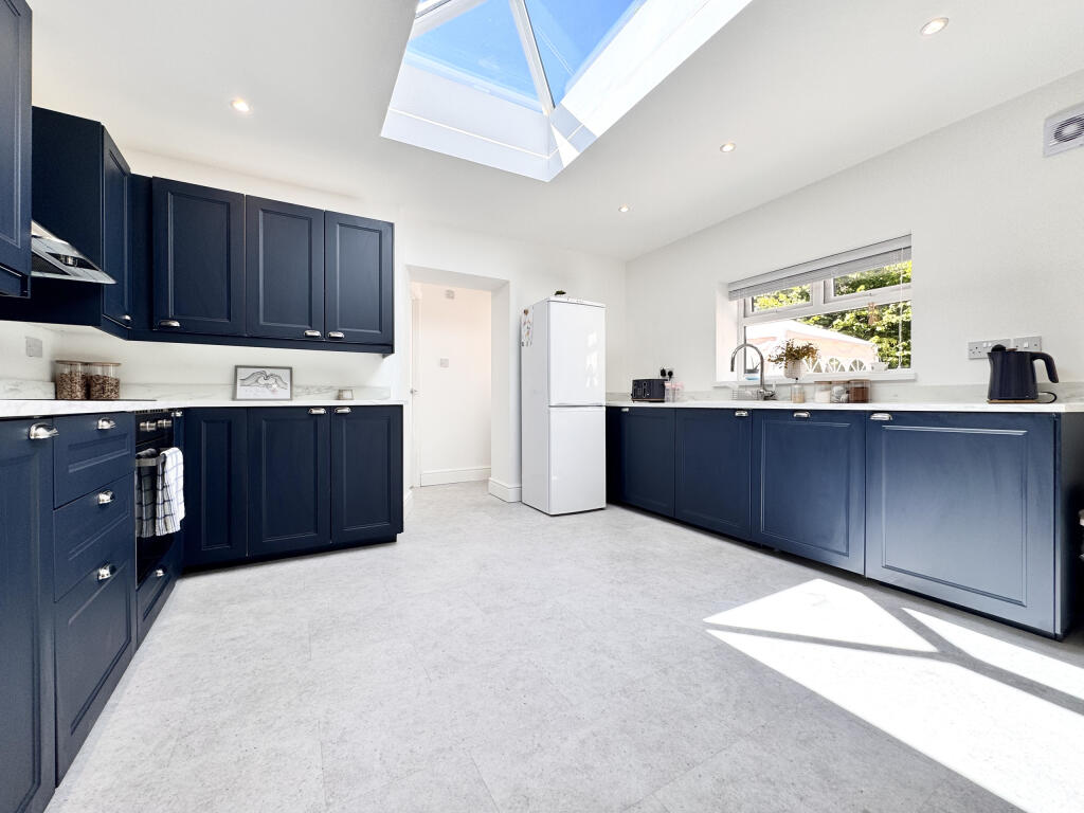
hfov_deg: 102.1
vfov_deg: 85.7
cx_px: 542
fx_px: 438
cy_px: 406
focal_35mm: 14
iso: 40
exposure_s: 1/172
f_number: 2.2
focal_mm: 2.22
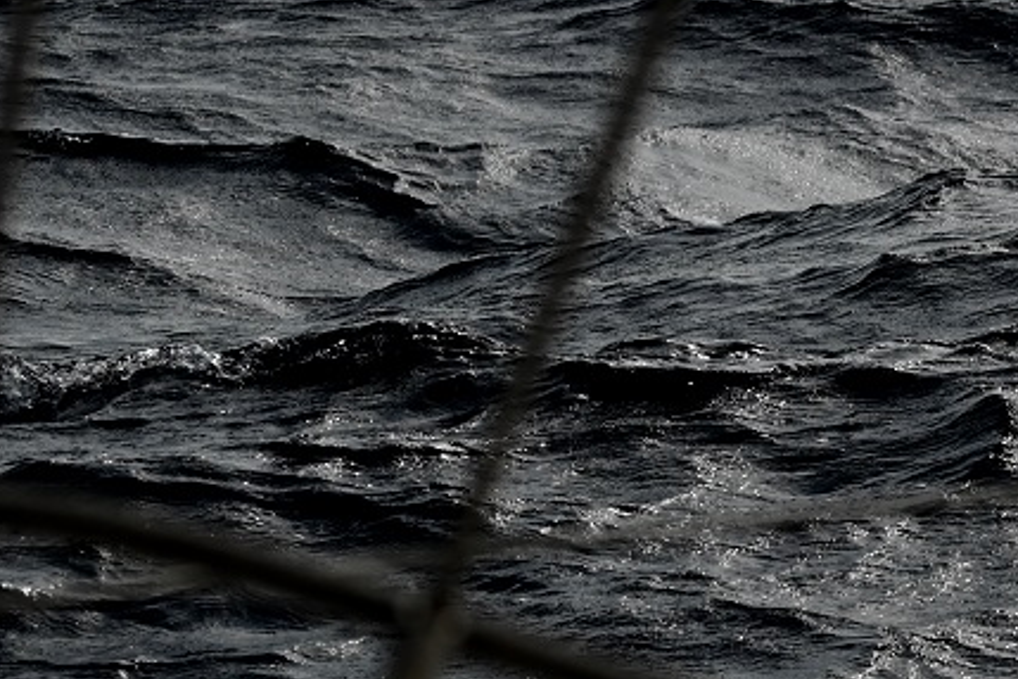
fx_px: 8511
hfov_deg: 6.7
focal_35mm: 301
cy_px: 89
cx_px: 1687
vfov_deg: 4.6
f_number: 8
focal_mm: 86
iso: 100
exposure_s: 1/1000
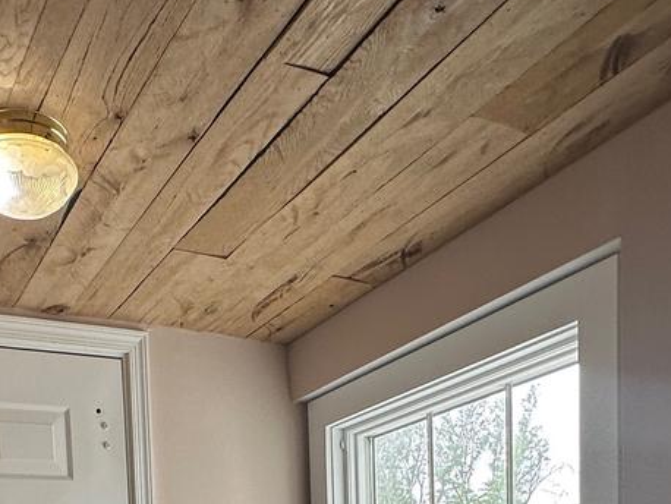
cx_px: 176
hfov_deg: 41.8
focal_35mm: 44
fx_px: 853
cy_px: 697
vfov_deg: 26.5
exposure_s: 1/120
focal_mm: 2.22
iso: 50
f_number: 2.2
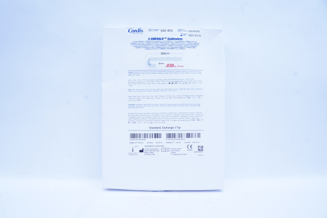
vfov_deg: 47.8
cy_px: 109
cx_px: 164
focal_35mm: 27
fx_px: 245
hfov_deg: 67.4
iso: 400
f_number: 13
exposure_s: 1/13
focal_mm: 18
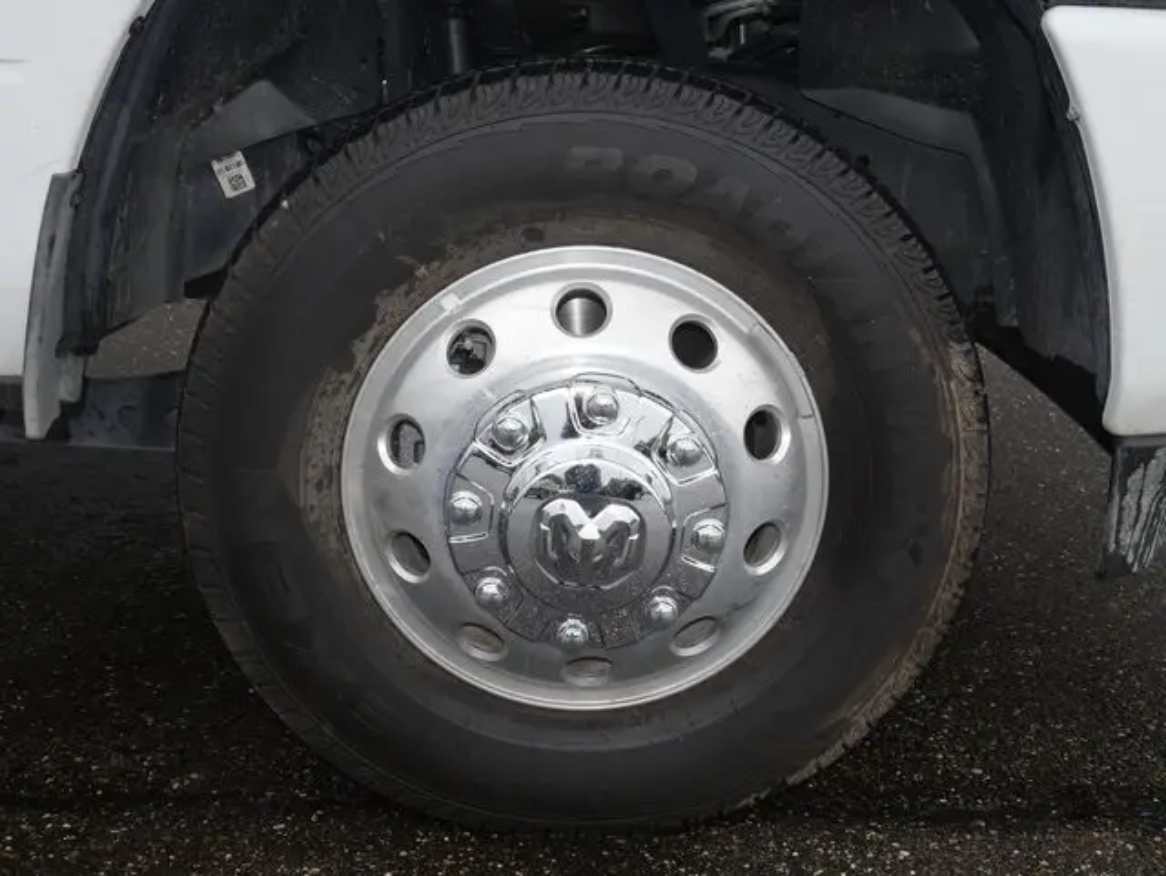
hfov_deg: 41.2
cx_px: 583
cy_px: 438
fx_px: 1551
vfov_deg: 31.6
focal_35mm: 46
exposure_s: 1/60
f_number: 10
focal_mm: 23
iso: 400
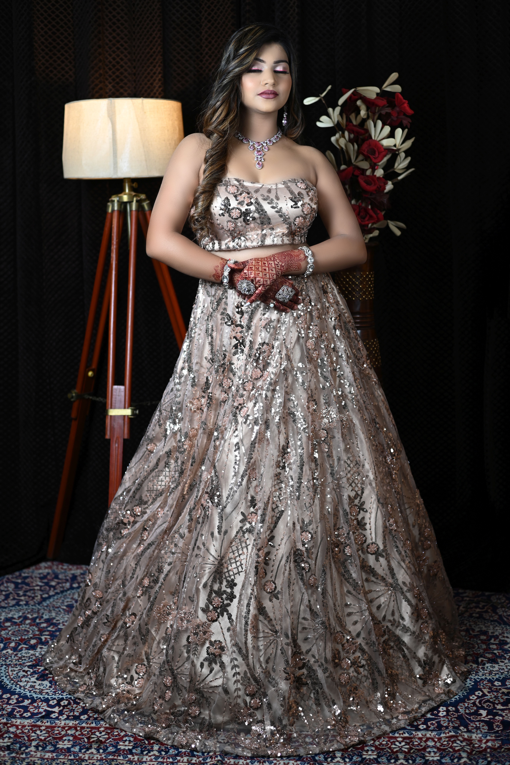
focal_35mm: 50
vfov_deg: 39.6
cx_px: 255
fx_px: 1062
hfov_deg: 27.0
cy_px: 382
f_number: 2.8
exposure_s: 1/200
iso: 250
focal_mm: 50
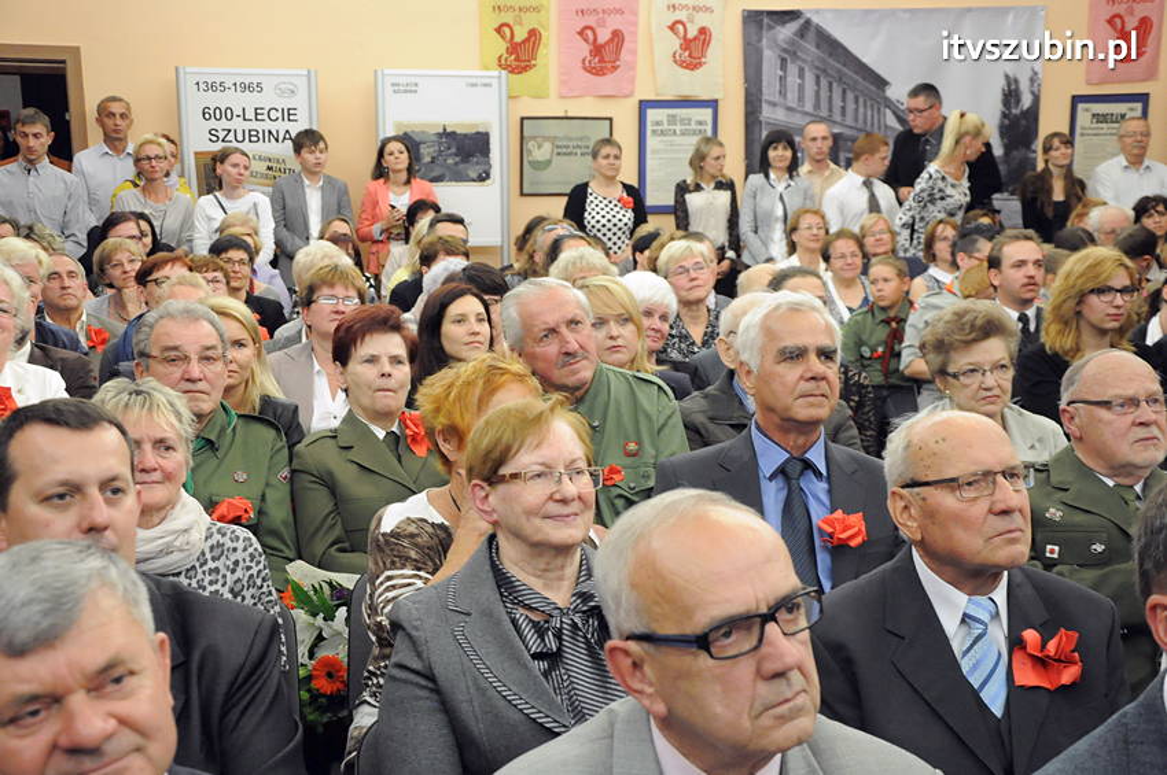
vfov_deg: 25.7
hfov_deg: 37.9
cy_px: 388
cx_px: 584
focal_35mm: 52
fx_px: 1700
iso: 2500
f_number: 5.6
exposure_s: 1/80
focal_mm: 35
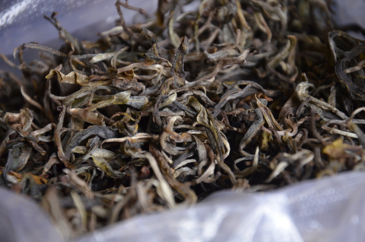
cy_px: 121
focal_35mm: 158
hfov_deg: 13.1
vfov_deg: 8.7
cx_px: 182
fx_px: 1593
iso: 1250
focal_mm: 105
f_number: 5.6
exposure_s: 1/125
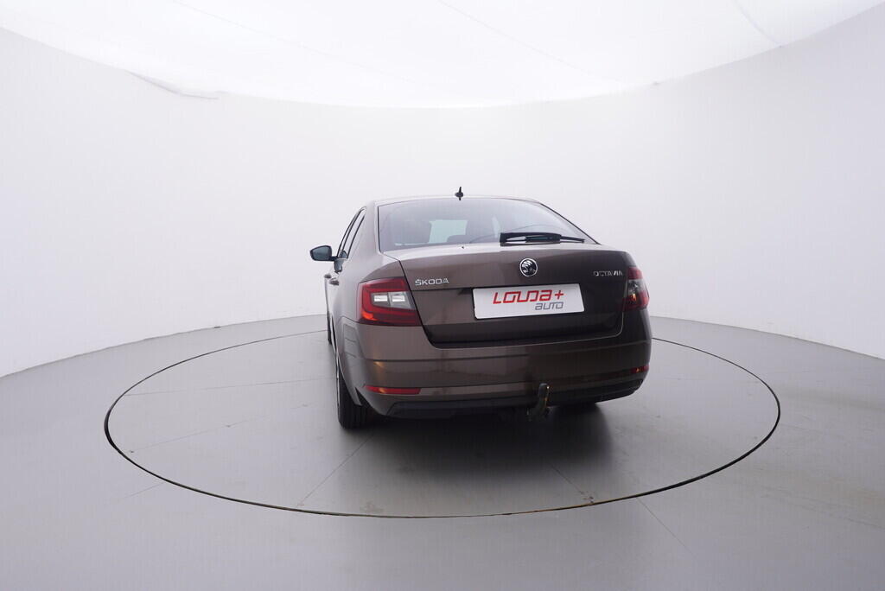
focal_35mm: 22
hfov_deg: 77.3
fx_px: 553
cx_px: 442
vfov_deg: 56.2
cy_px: 296
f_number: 5
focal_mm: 15
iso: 200
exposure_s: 1/80
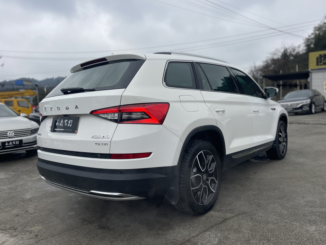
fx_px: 245
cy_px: 122
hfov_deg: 67.3
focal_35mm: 26
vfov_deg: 53.1
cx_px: 163
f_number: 1.6
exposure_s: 1/3003
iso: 50
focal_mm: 5.1
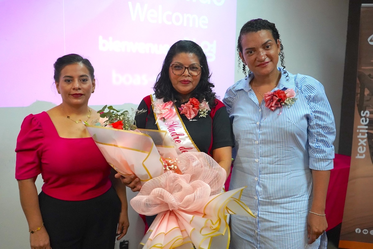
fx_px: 352
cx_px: 186
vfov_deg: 38.9
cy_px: 124
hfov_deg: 55.8
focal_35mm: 34
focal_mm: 34
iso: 6400
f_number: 4
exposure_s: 1/160
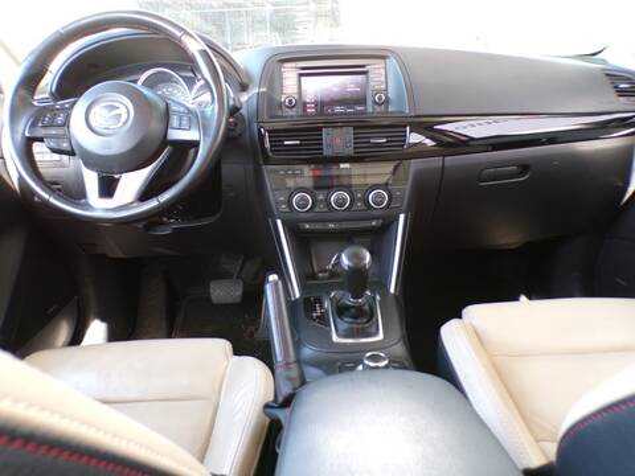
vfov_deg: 56.8
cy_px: 238
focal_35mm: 24
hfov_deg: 71.6
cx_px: 318
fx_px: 440
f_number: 3
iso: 184
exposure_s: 1/34
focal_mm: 4.3
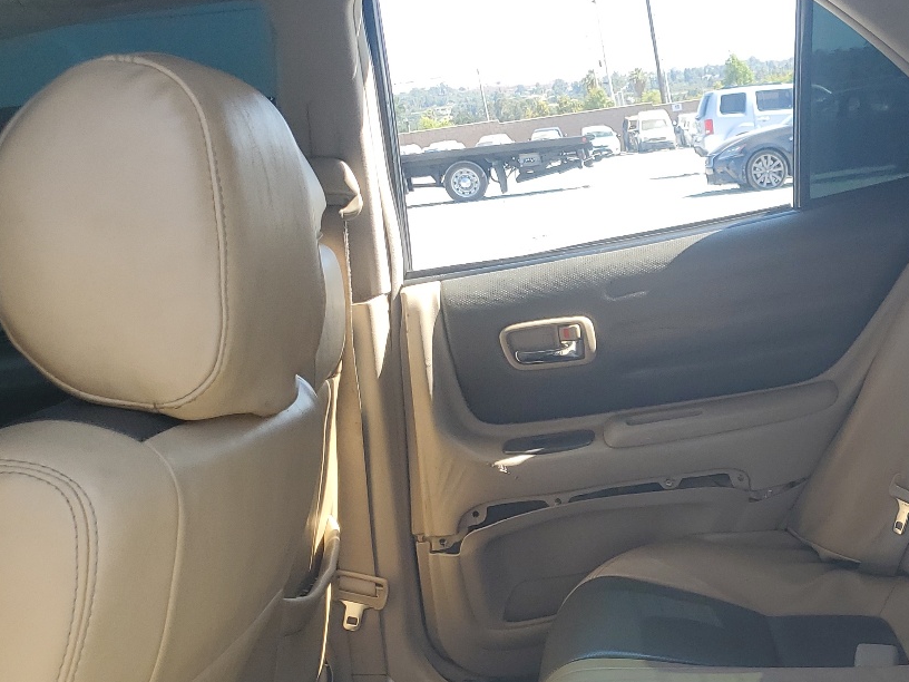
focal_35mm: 51
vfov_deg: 27.9
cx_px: 818
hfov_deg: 35.3
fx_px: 1339
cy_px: 556
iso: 50
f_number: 1.5
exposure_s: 1/556
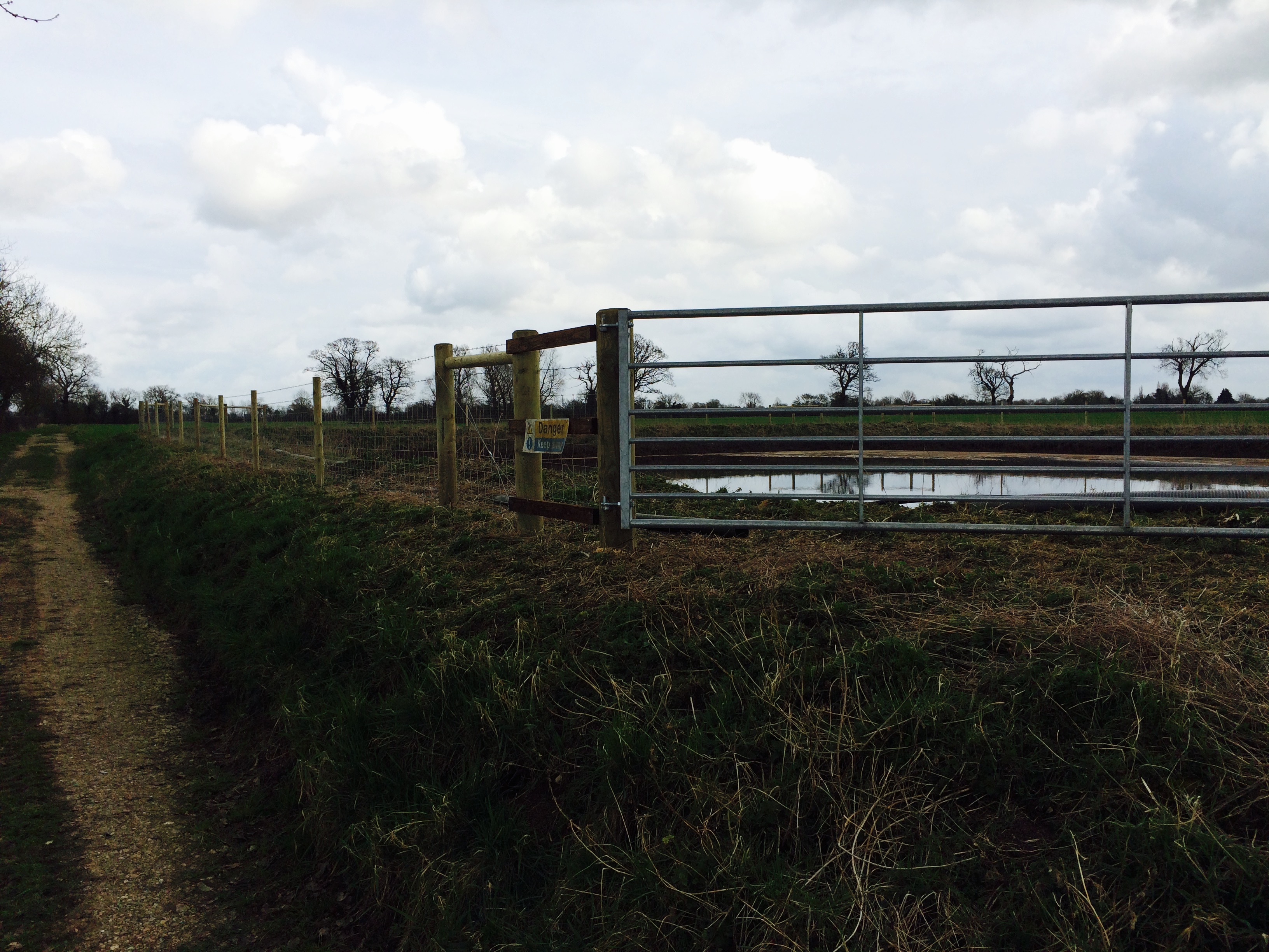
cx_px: 634
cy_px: 476
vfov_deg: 48.2
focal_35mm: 29
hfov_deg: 61.7
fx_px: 1063
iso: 32
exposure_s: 1/1953
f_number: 2.2
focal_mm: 4.15
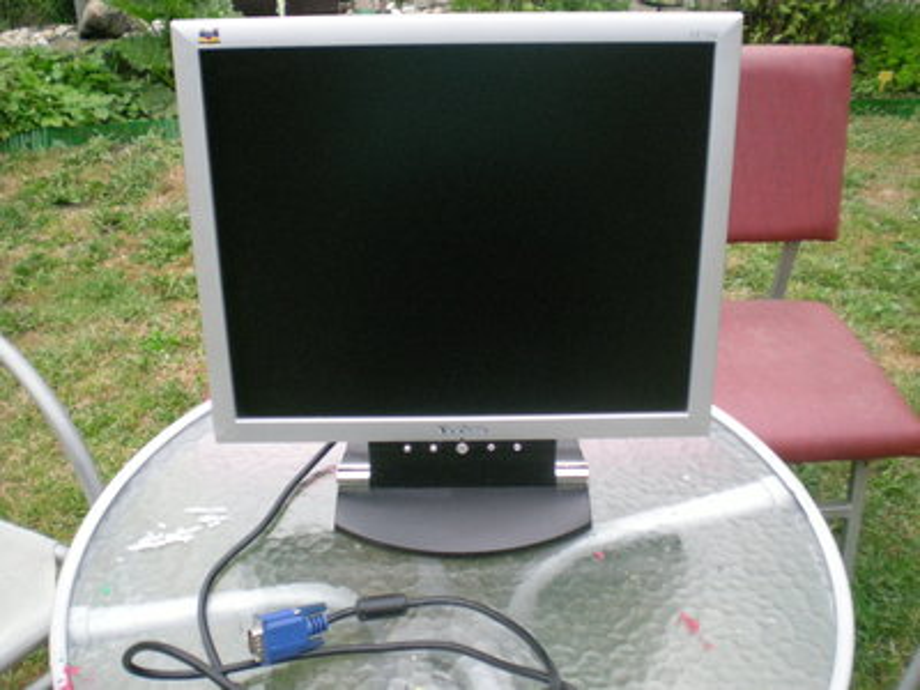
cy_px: 345
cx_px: 460
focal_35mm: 38
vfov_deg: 37.7
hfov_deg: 49.0
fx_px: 1010
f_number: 3.1
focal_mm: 6.3
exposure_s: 1/230
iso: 400
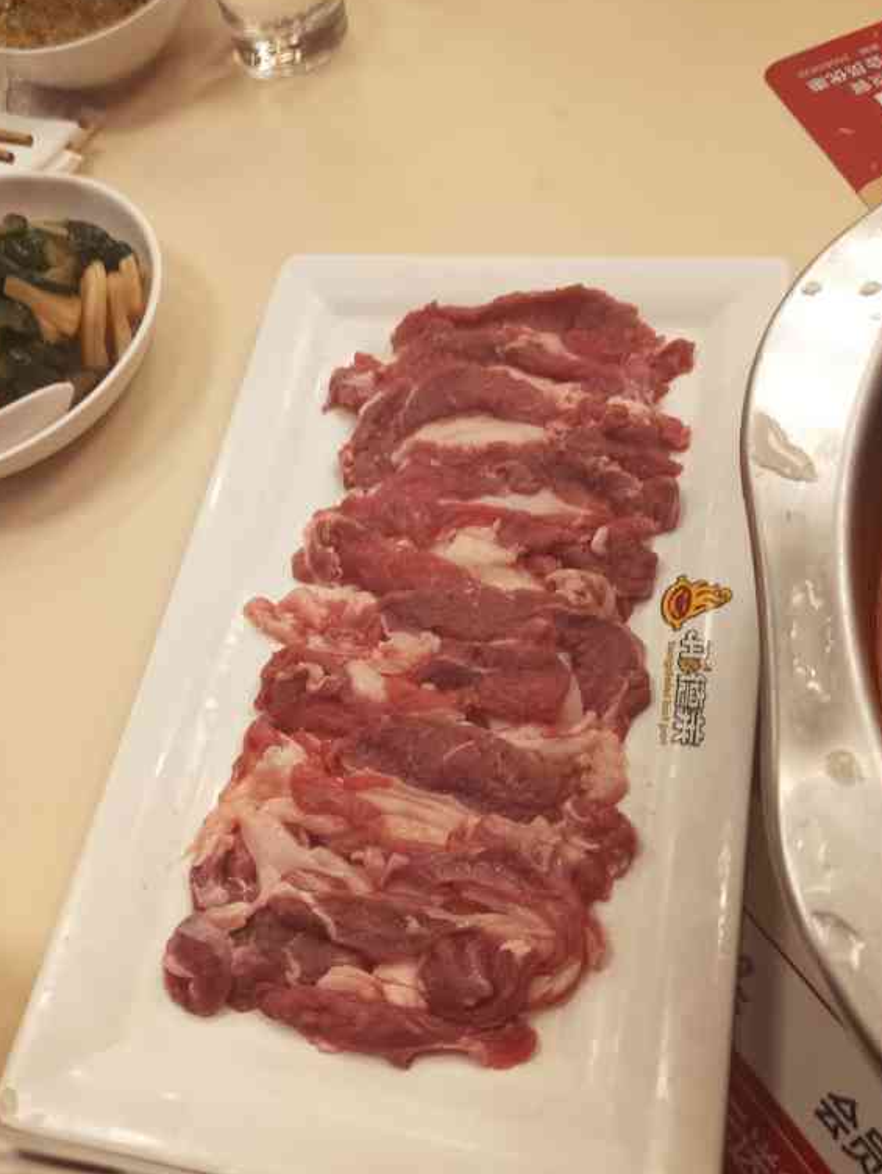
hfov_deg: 45.5
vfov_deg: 58.3
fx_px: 1052
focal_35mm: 31
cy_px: 631
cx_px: 428
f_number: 1.8
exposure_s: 1/25
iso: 50
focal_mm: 4.36
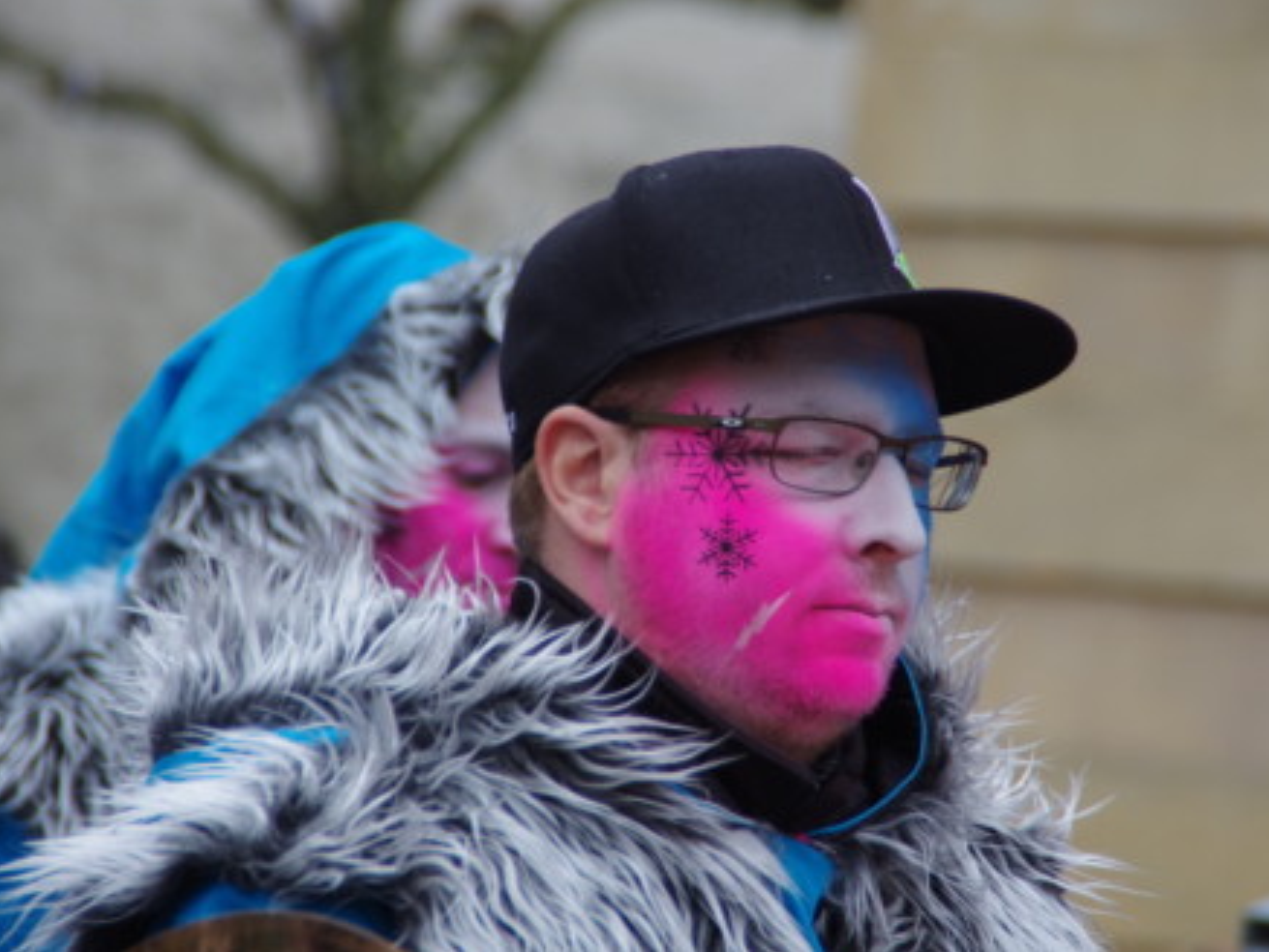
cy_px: 475
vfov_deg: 4.5
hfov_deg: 6.0
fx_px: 12064
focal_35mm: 329
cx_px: 703
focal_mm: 200
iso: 800
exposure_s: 1/250
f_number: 6.3
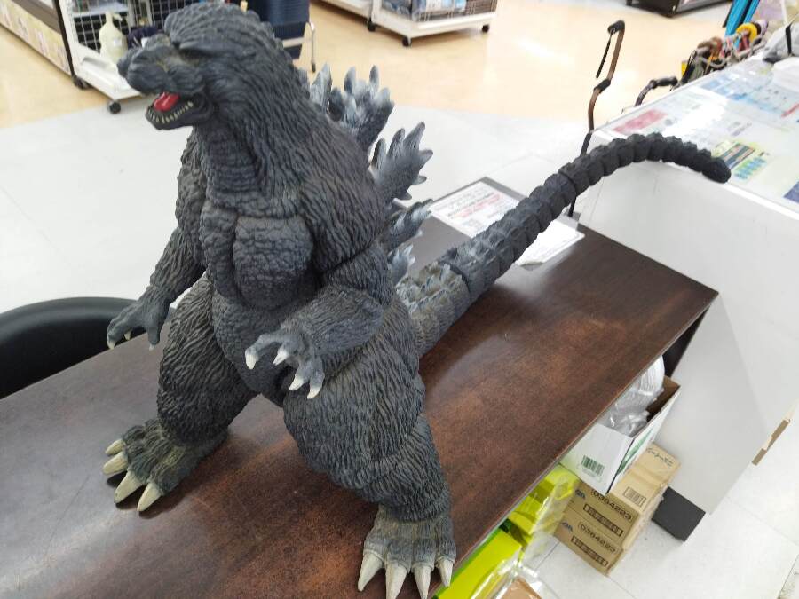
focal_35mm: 27
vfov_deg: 51.4
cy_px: 300
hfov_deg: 65.3
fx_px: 623
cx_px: 400
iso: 120
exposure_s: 1/60
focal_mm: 4.71
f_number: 1.79
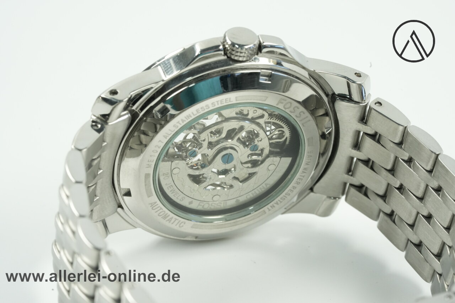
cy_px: 152
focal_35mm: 90
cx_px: 228
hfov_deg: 22.6
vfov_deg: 15.2
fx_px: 1137
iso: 2500
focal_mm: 90
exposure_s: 1/25
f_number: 16
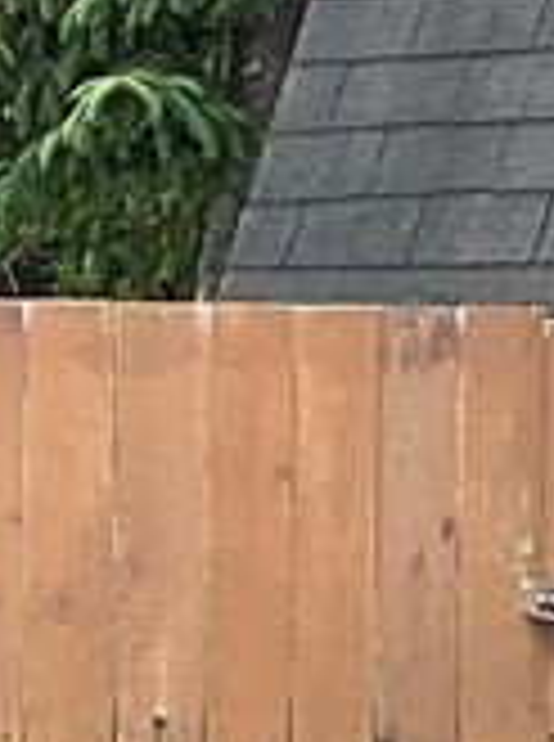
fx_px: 6041
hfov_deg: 5.2
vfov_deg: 7.0
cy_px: 841
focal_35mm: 282
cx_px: 59
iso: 20
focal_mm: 3
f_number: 1.8
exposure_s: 1/167
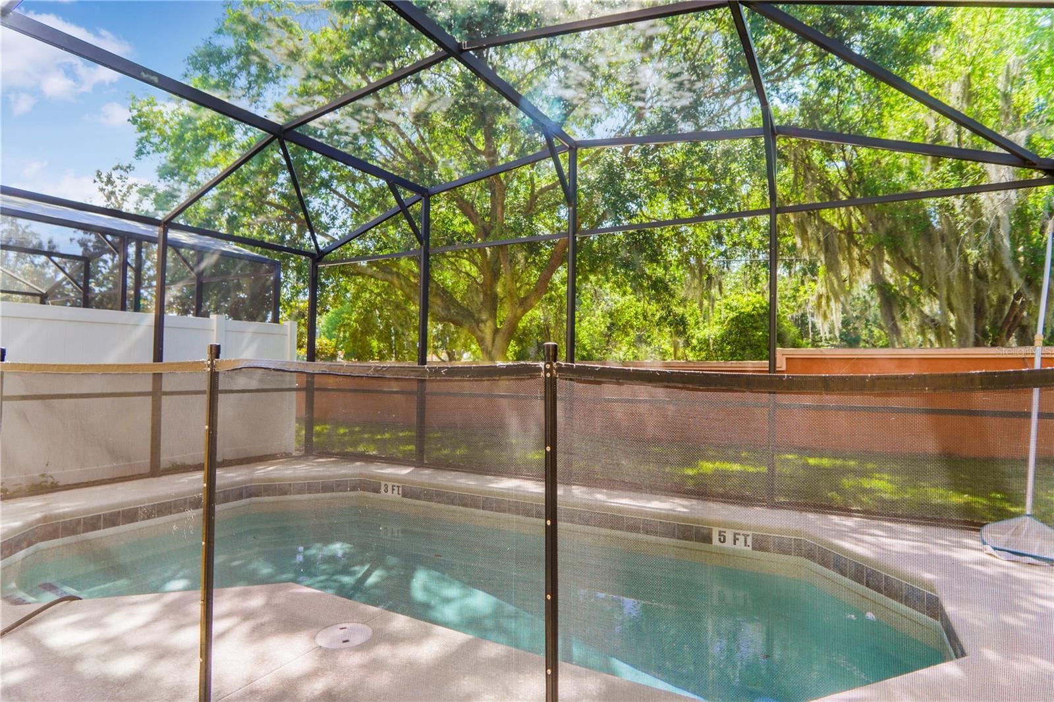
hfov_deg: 90.0
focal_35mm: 18
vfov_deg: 67.4
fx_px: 527
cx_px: 527
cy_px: 351
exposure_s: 1/200
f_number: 5
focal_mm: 12
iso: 100
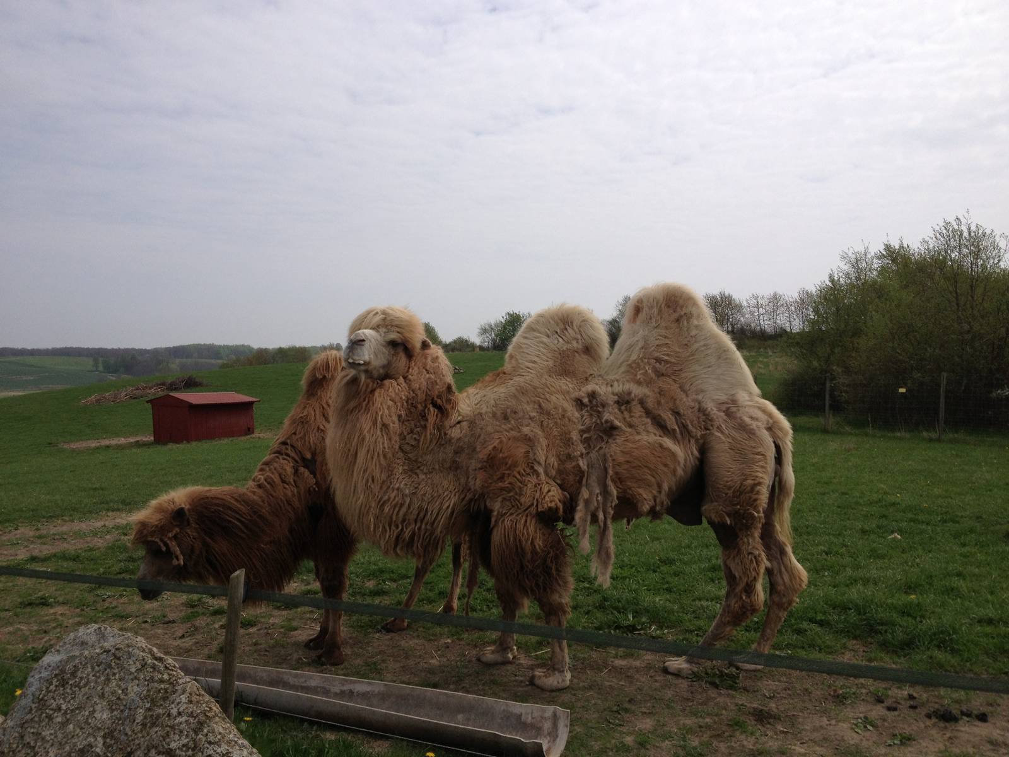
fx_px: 1020
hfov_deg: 52.6
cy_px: 378
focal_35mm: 35
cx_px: 504
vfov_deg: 40.7
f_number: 2.4
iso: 50
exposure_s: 1/3067
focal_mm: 4.28
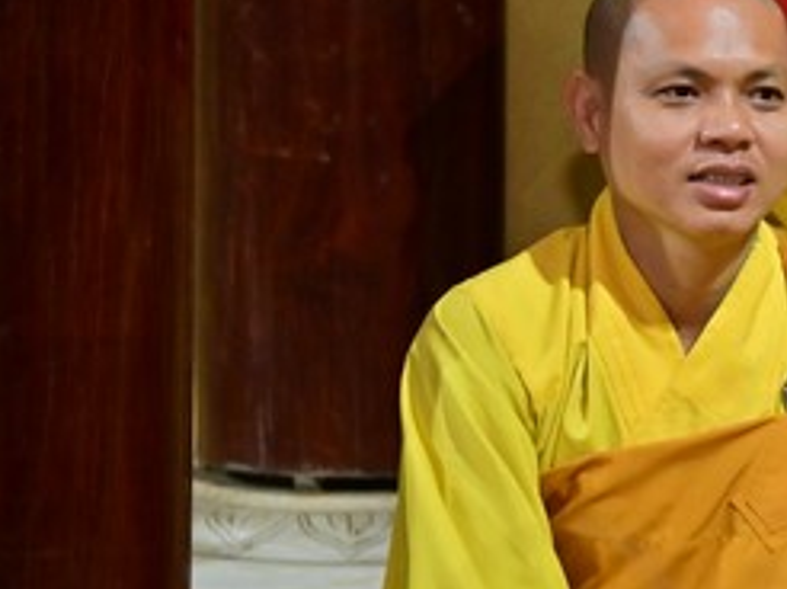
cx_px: 1011
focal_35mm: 267
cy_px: 362
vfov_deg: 5.6
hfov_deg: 7.3
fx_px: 6064
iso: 3200
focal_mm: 105
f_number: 4
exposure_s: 1/80
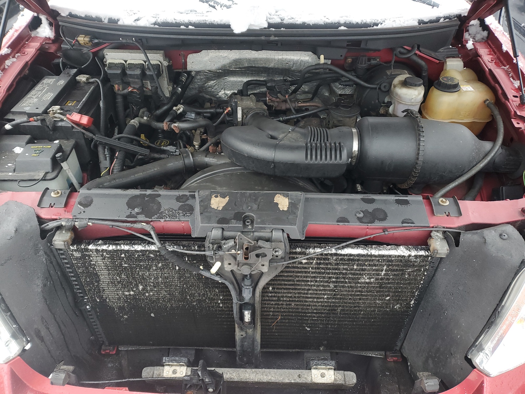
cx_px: 262
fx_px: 394
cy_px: 197
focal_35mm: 26
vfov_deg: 53.1
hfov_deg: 67.3
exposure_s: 1/120
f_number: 1.5
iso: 79
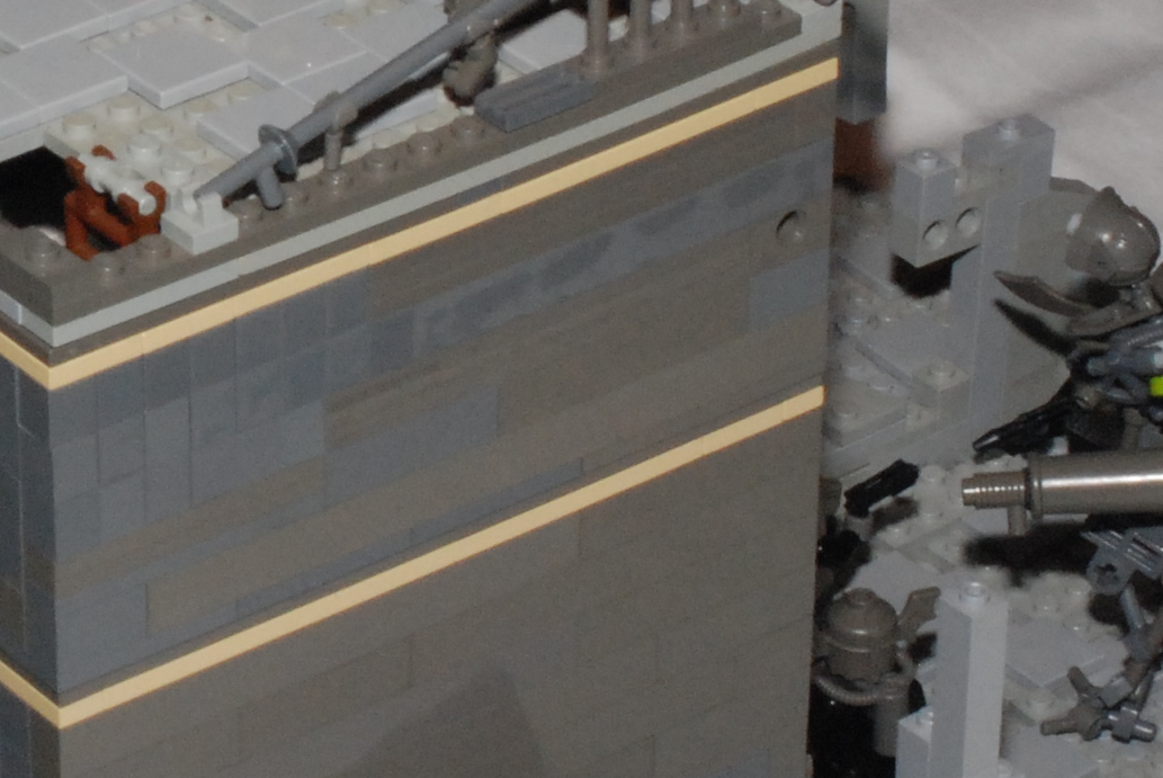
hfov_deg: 10.1
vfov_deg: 7.0
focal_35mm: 197
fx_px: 6366
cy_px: 61
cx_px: -526
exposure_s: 1/60
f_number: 20
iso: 640
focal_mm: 35
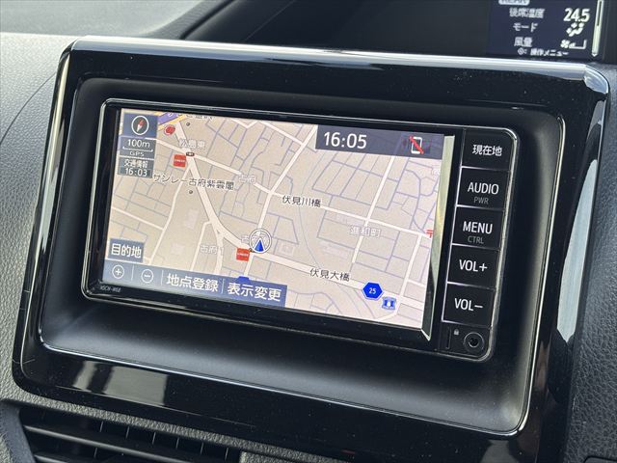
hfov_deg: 36.8
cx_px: 308
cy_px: 232
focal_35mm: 52
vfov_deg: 28.0
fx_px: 927
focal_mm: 5.96
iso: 40
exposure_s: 1/50
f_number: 1.6
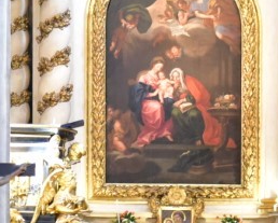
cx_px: 434
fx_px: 1820
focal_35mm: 221
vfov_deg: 7.0
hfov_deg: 8.5
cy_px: 218
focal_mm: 70
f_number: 2.8
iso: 4500
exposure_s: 1/80
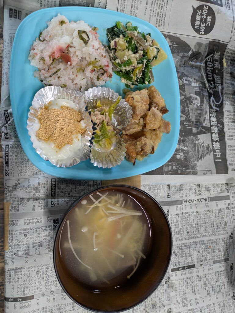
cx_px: 118
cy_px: 156
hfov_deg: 54.9
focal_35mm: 25
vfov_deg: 69.4
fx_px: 226
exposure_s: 1/60
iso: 123
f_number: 1.89
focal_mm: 5.43
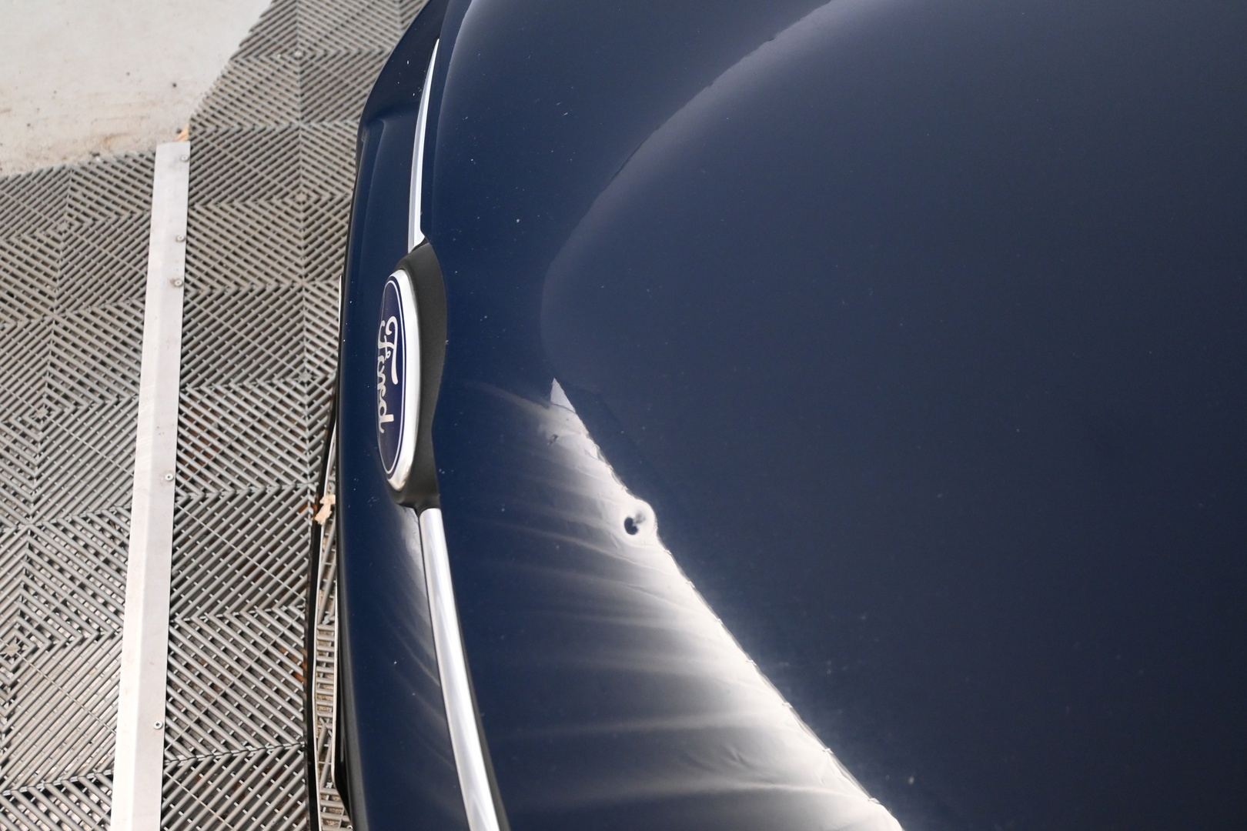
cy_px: 416
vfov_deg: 38.4
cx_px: 624
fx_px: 1195
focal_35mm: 34
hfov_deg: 55.1
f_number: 4.2
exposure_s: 1/40
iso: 1600
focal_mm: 23
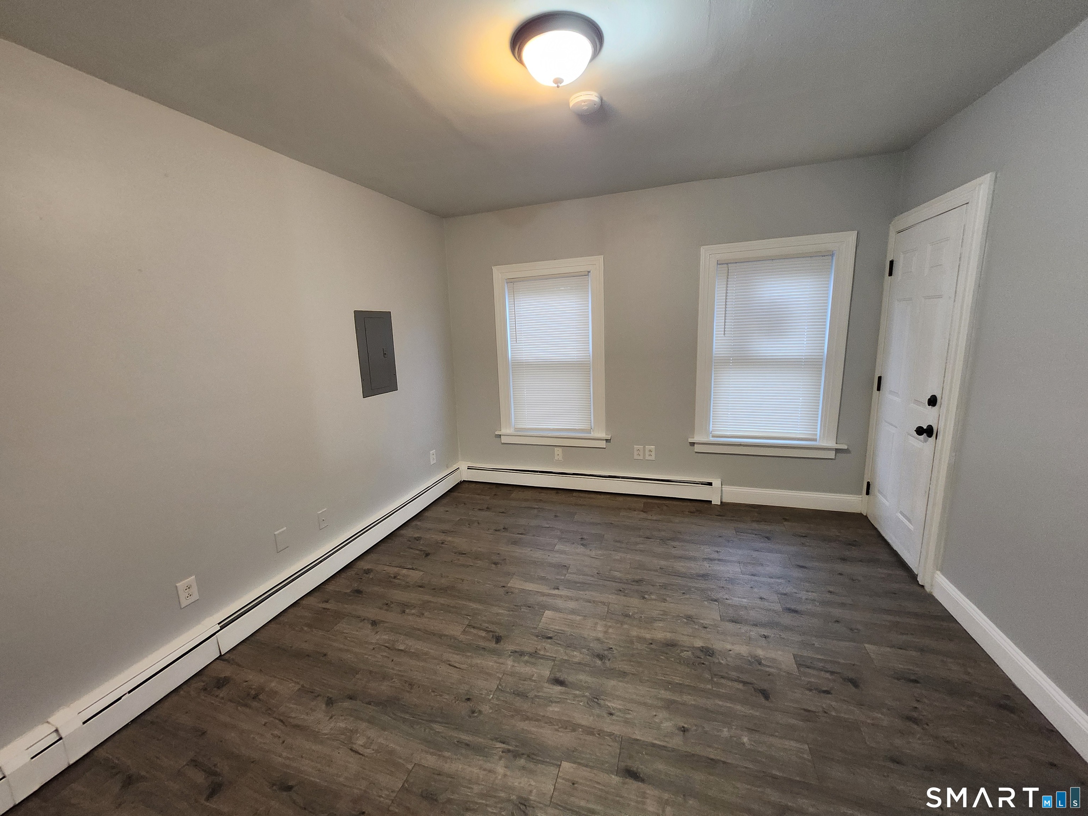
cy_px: 408
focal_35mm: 13
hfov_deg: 106.2
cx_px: 544
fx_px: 409
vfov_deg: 89.9
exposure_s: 1/30
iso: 320
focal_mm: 1.74
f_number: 2.2
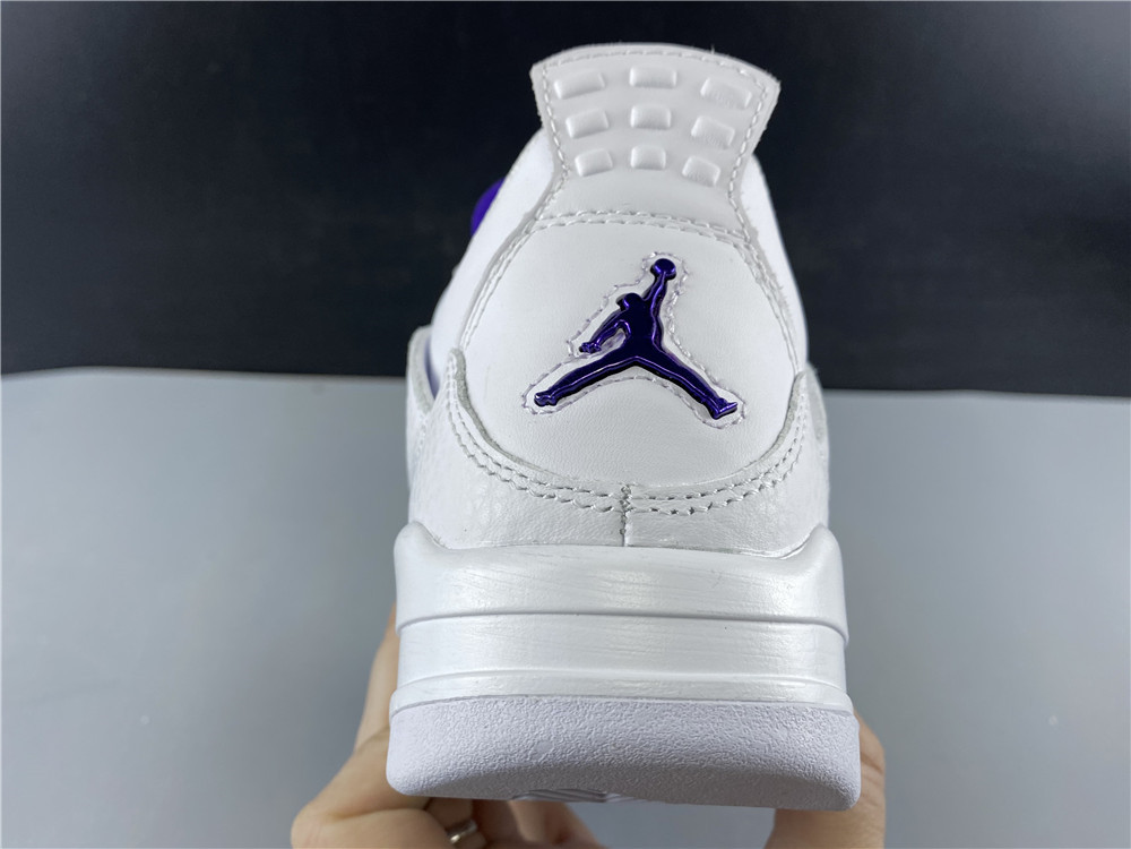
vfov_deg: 53.1
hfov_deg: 67.3
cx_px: 566
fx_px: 849
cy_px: 424
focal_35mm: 26
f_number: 1.8
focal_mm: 4.25
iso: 40
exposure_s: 1/100
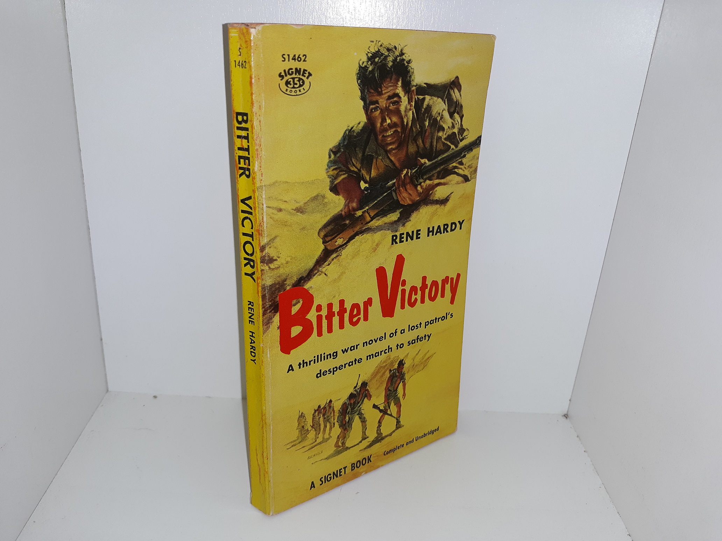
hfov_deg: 63.4
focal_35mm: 28
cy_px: 270
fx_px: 584
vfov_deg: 49.7
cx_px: 361
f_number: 1.7
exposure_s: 1/223
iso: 40
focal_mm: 3.7
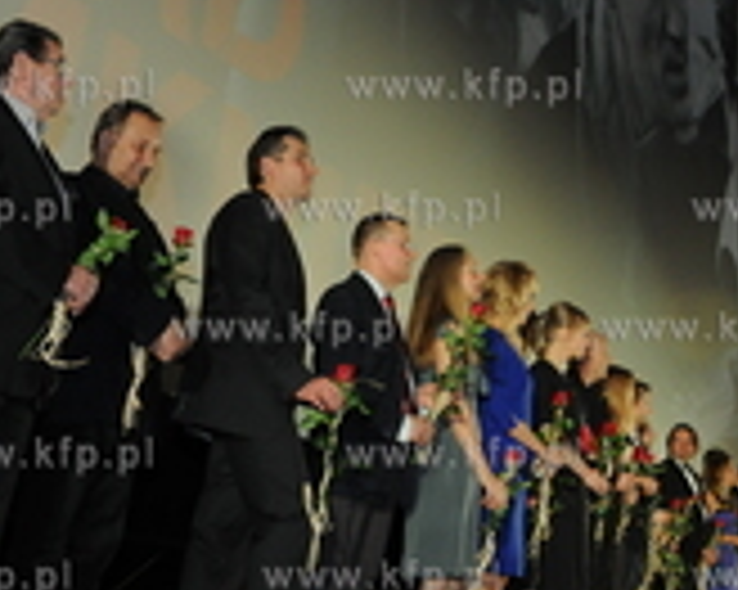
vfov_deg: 27.2
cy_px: 144
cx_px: 194
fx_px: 1201
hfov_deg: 33.6
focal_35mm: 55
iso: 800
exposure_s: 1/100
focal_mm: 16
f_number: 3.5
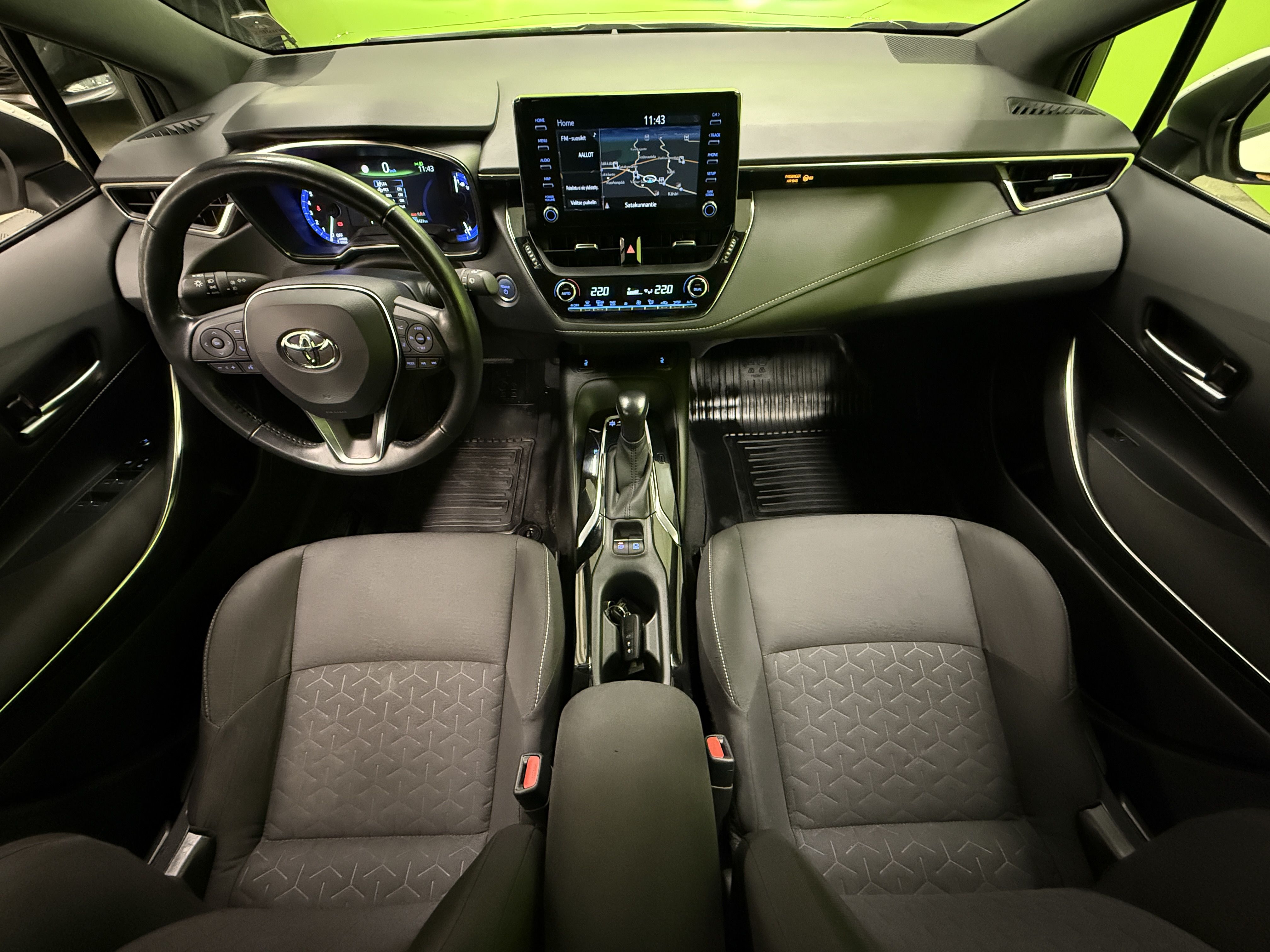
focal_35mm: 14
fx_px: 514
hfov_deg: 102.1
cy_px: 476
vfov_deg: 85.7
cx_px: 635
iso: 1250
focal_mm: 2.22
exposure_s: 1/50
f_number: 2.2
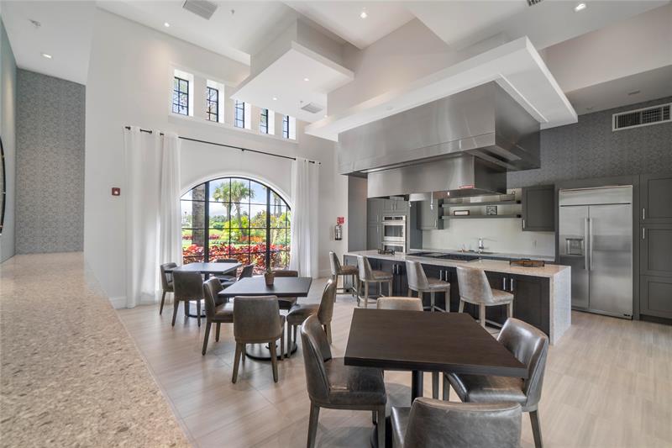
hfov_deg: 100.4
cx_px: 336
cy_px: 224
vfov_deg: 77.3
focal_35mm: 15
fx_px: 280
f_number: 11
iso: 160
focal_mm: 10
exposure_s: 1/8
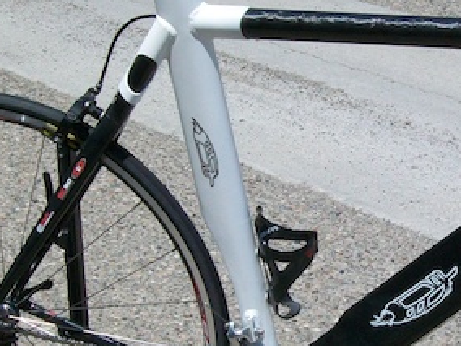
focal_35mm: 141
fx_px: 1878
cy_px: 224
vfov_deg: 10.5
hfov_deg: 13.9
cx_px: 394
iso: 64
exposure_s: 1/320
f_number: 7
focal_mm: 8.8
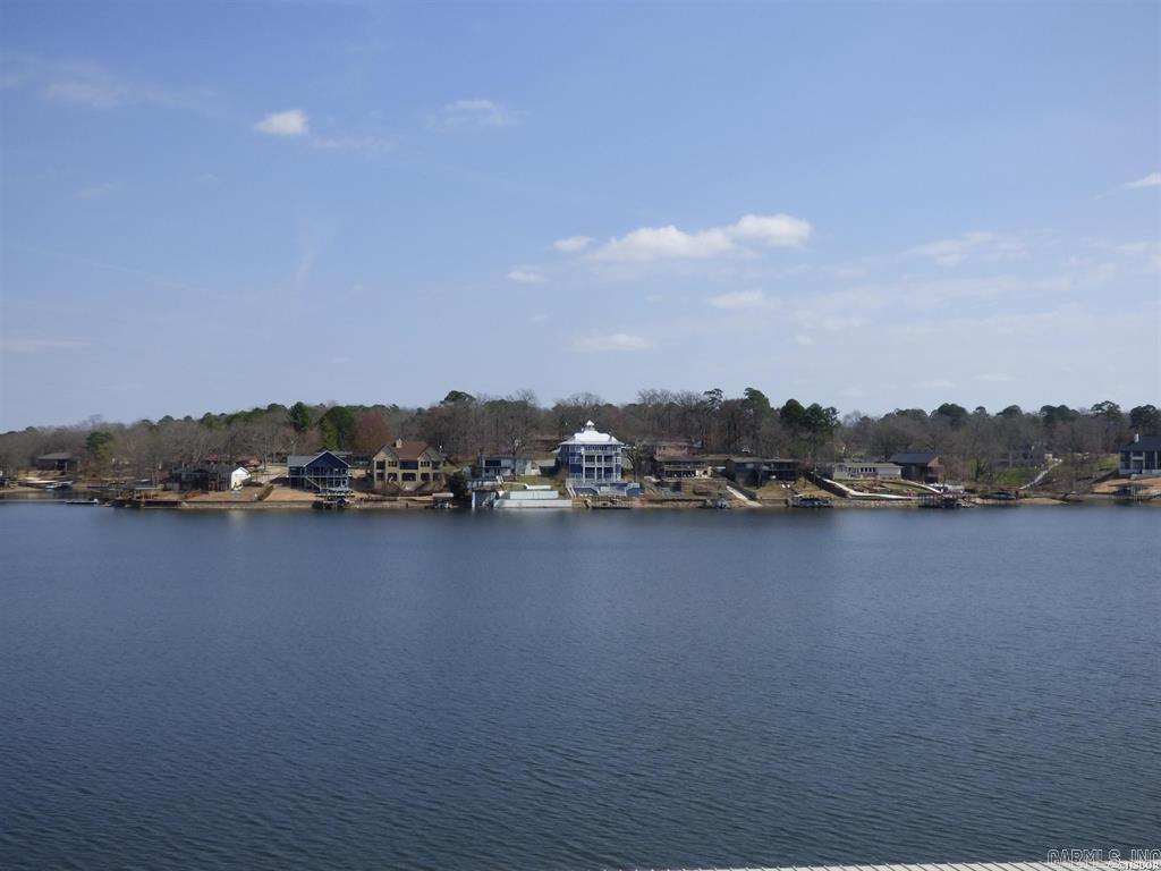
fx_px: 1375
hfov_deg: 45.8
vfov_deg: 35.1
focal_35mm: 41
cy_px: 436
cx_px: 580
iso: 100
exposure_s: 1/1300
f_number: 3.6
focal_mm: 7.07
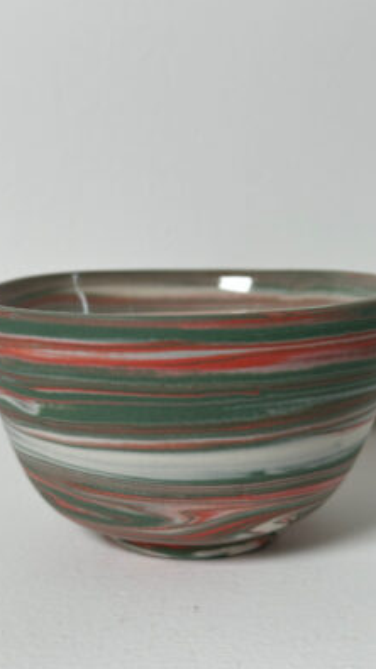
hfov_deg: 22.6
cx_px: 188
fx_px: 940
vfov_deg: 39.2
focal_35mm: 53
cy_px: 332
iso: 80
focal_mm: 6.86
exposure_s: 1/115
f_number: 1.78
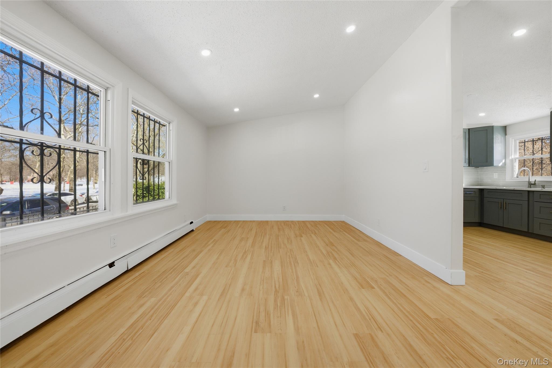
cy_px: 184
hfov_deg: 112.6
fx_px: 184
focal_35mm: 12
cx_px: 276
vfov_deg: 90.0
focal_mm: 12
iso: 800
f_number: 8
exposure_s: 1/800
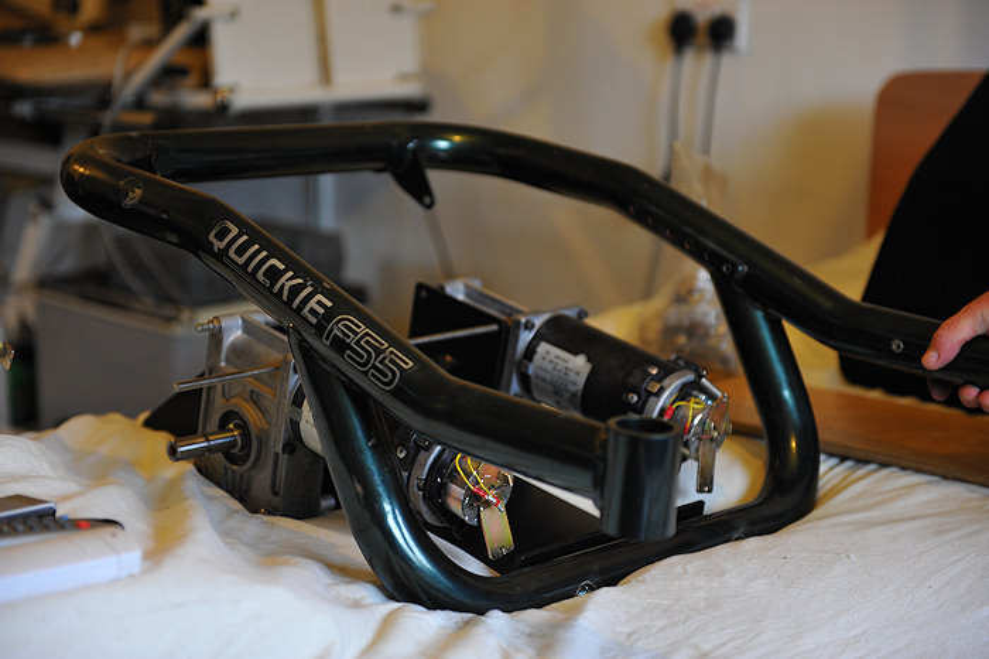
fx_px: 1922
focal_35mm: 70
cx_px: 494
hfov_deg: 28.9
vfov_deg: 19.4
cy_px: 330
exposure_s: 1/80
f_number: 3.2
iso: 1250
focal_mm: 70
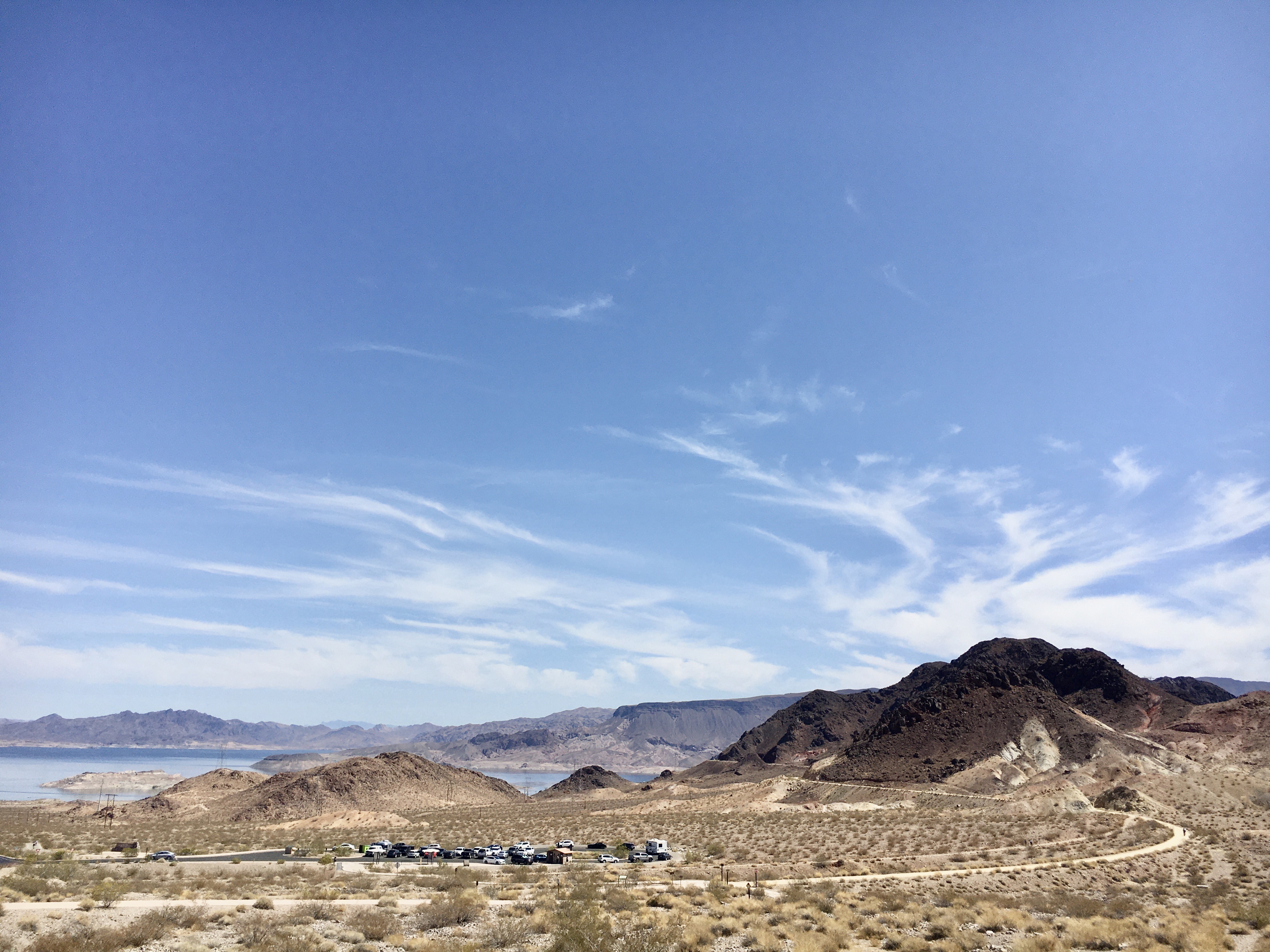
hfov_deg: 61.7
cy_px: 476
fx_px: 1064
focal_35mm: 29
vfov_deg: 48.2
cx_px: 635
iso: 25
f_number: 2.2
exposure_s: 1/2959
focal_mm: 4.15
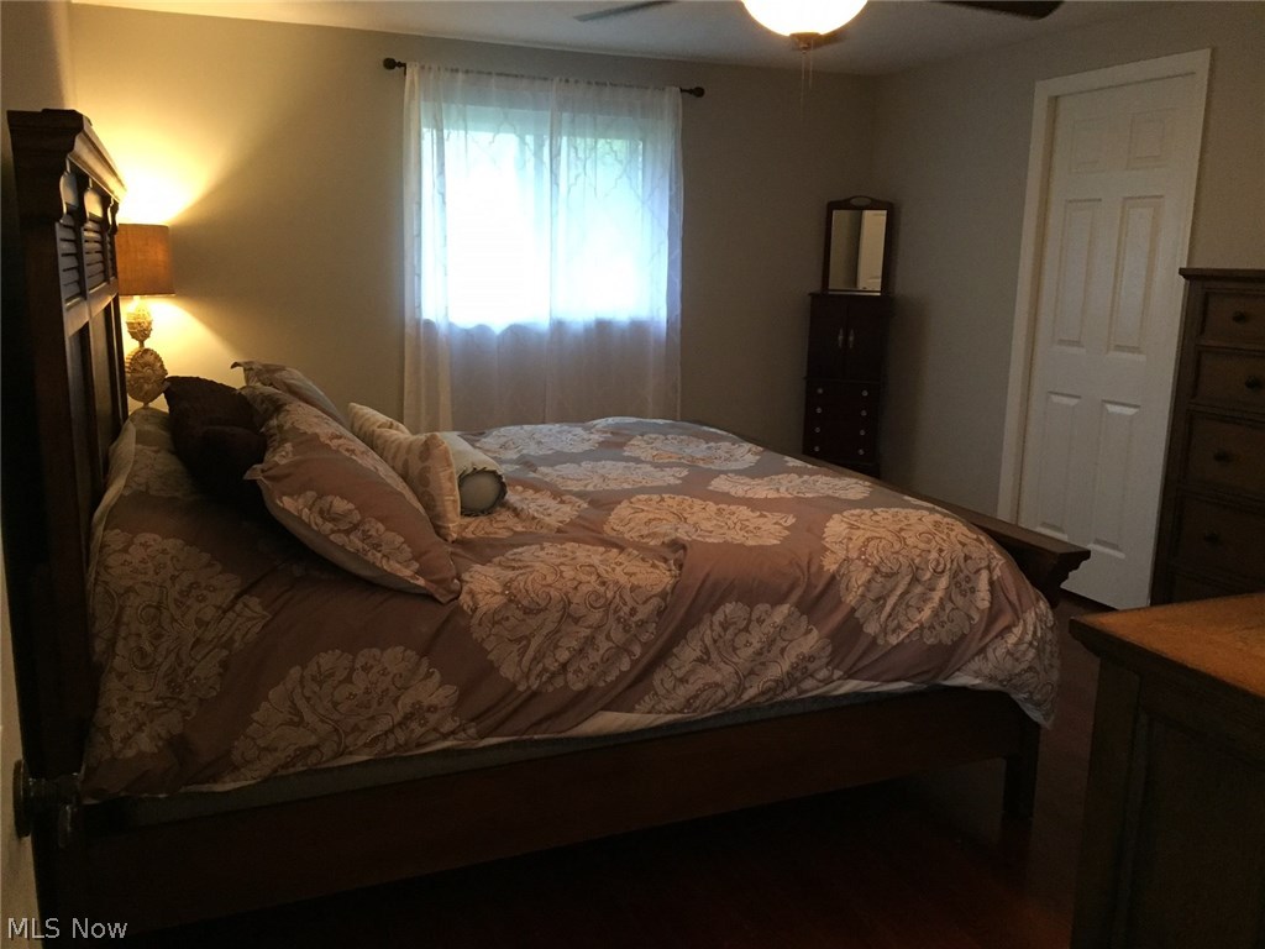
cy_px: 474
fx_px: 1060
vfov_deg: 48.2
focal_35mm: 29
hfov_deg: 61.7
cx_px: 632
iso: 250
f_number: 2.2
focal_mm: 4.15
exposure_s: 1/30
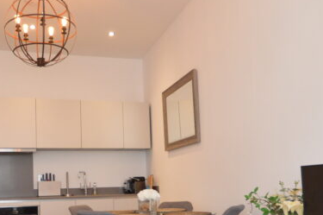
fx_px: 367
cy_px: 158
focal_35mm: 41
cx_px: 91
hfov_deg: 46.2
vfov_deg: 32.0
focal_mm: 10
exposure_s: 1/60
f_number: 4
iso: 900
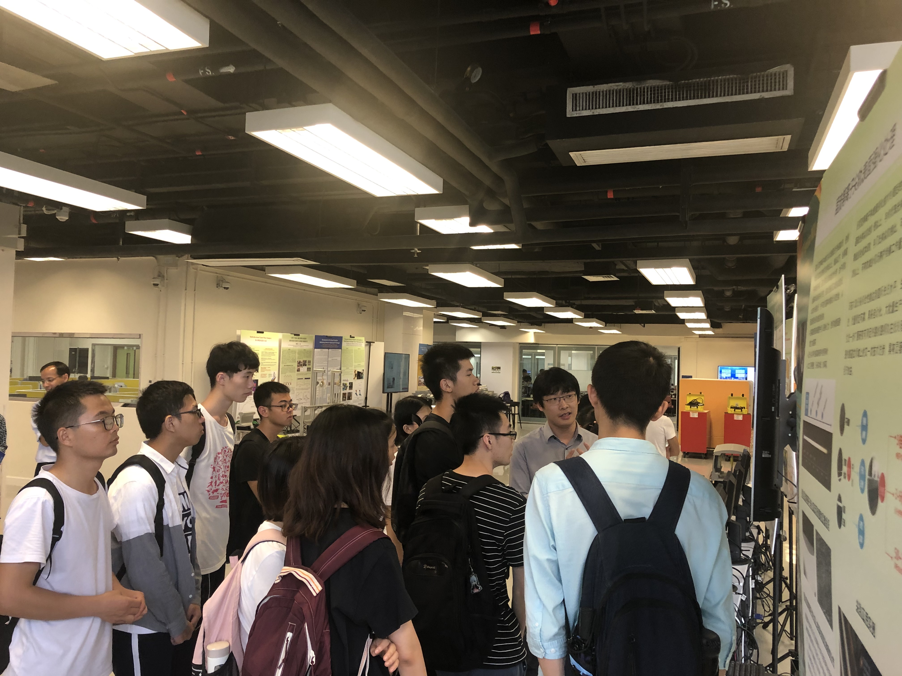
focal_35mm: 28
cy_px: 338
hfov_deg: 63.4
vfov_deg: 49.7
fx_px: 730
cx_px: 451
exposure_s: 1/25
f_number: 1.8
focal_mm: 4
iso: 40
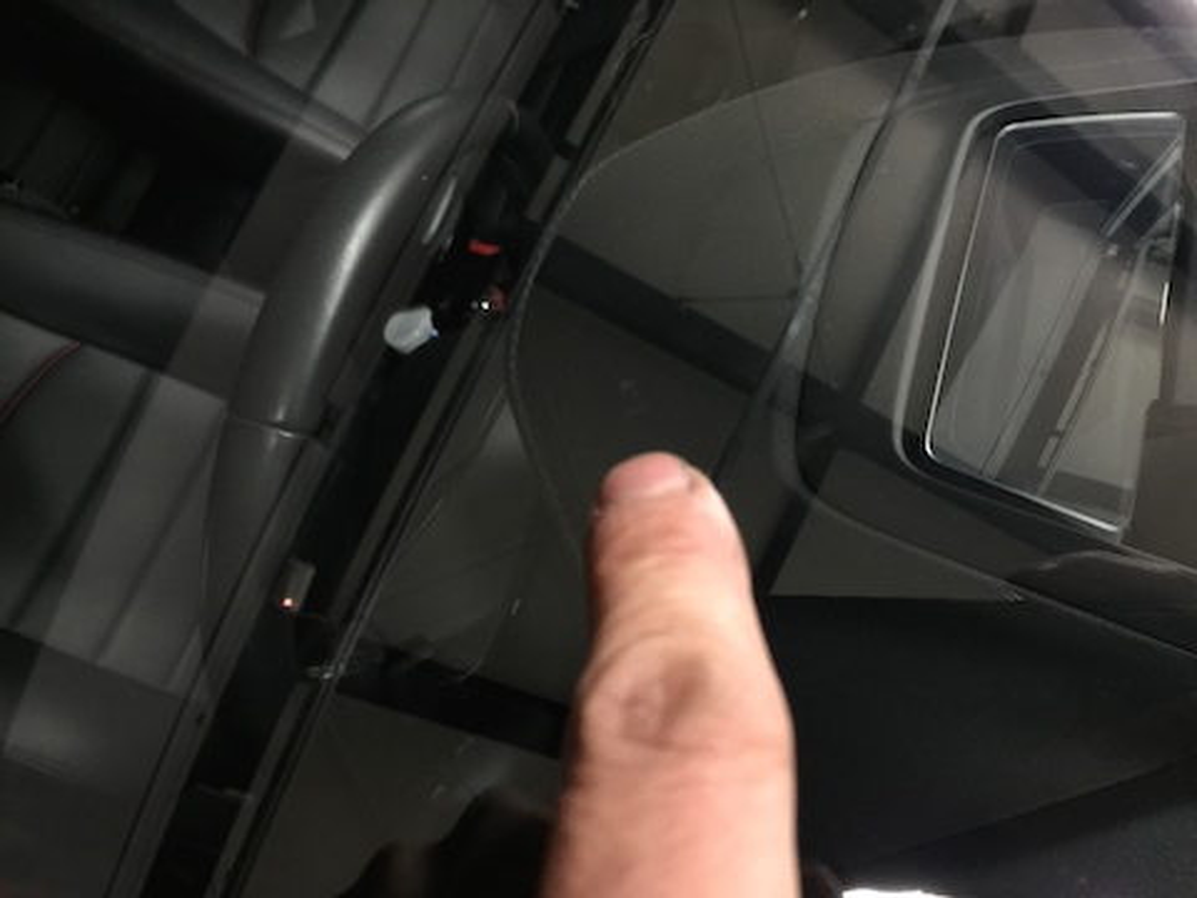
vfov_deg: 48.2
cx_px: 598
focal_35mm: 29
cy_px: 449
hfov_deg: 61.7
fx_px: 1003
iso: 100
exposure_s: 1/4
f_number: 2.2
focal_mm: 4.15
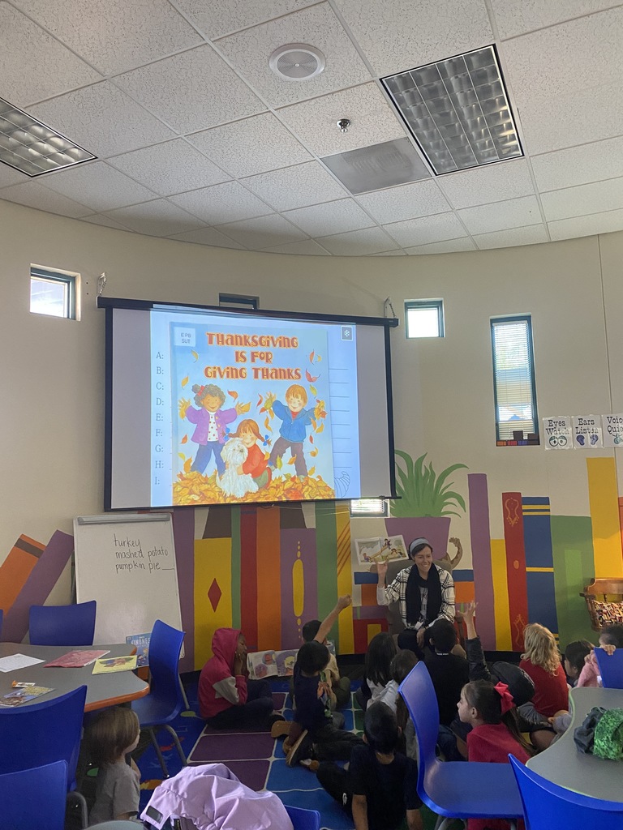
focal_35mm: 26
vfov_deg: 67.3
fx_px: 624
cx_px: 312
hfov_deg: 53.1
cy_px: 415
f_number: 1.8
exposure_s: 1/60
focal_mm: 4.25
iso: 400
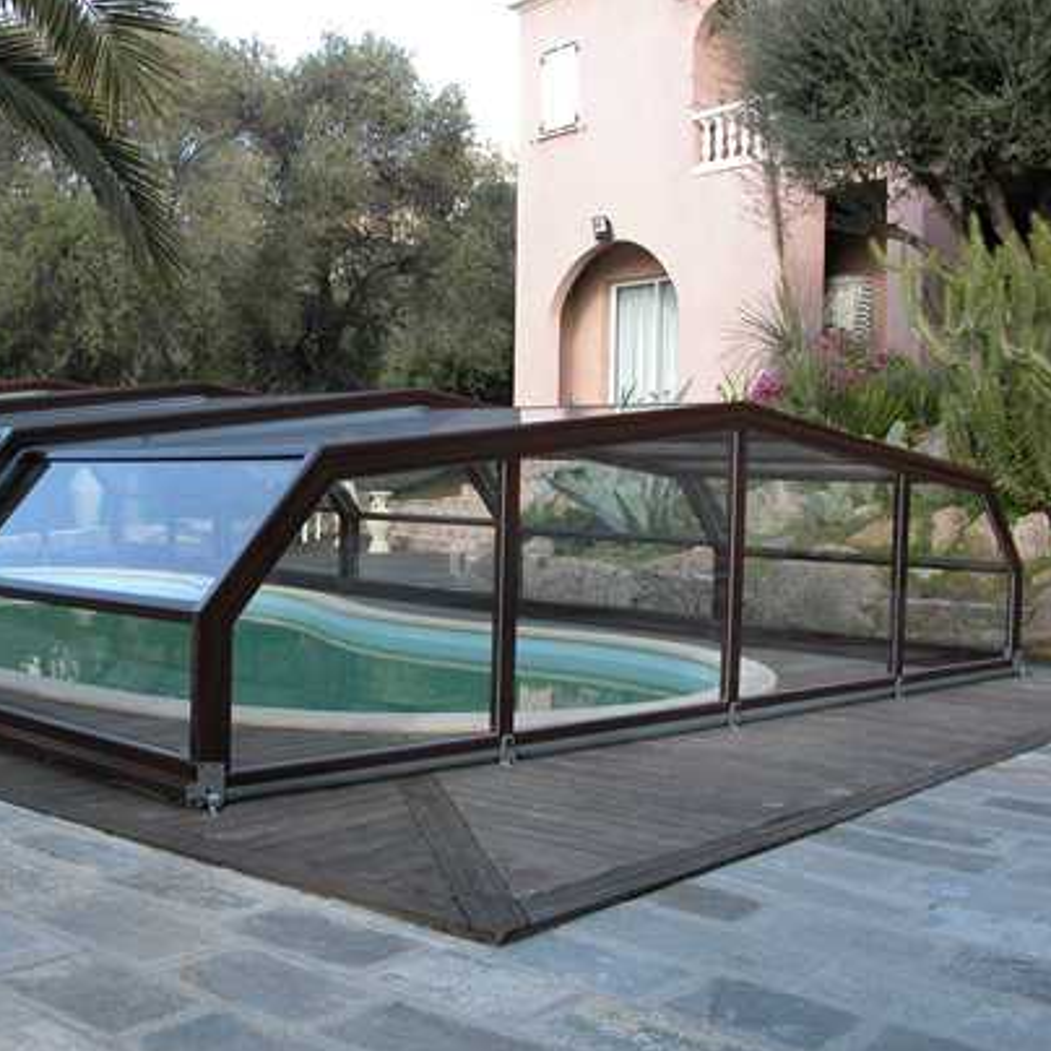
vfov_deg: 40.9
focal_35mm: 41
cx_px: 355
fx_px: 1408
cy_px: 532
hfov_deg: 40.4
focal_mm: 8.9
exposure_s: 1/142
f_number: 4.5
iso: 100
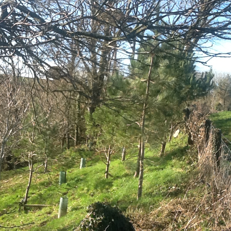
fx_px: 393
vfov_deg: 32.8
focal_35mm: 52
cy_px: 116
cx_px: 98
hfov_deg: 32.7
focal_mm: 2.03
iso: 40
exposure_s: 1/352
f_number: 2.4
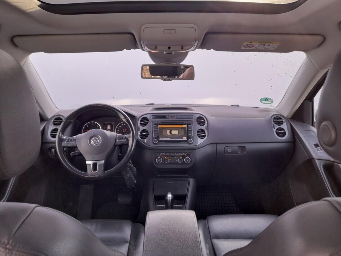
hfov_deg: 69.4
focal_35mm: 25
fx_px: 246
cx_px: 170
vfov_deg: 54.9
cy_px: 128
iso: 32
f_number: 2
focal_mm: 4.6
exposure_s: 1/100
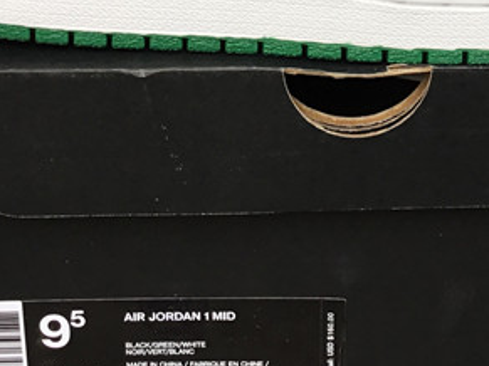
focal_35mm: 96
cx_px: 338
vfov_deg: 14.7
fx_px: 1356
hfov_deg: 20.4
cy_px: -122
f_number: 2.4
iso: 25
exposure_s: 1/50
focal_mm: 3.3
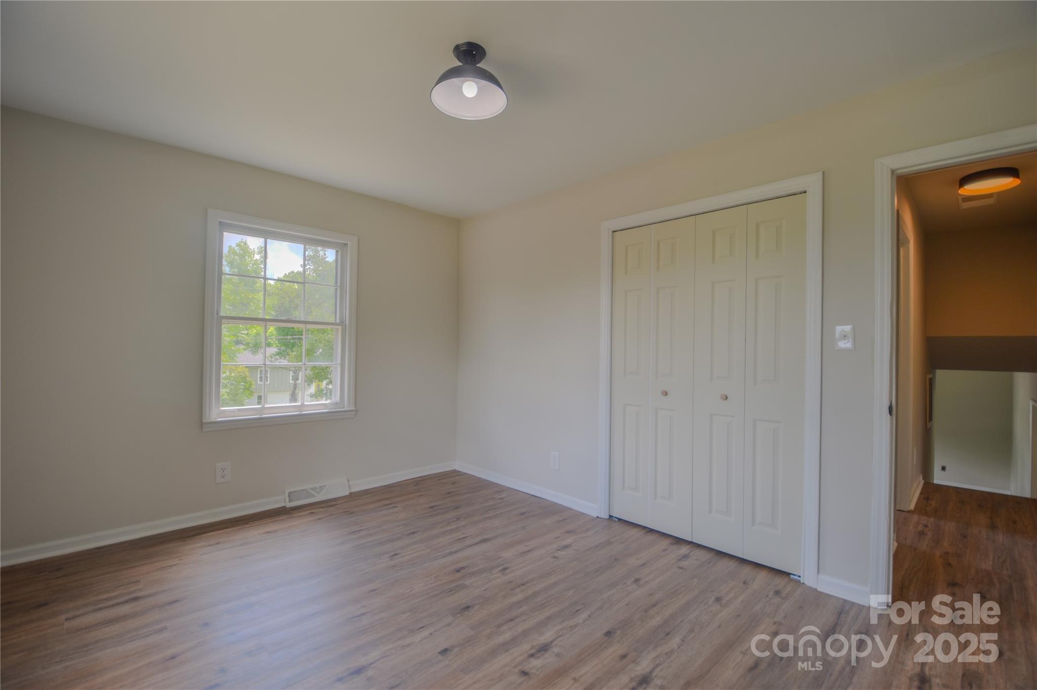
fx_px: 432
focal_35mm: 15
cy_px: 345
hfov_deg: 100.4
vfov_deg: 77.3
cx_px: 518
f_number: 3.5
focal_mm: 10
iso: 100
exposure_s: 1/200
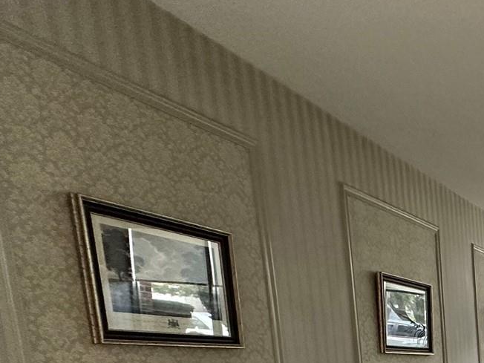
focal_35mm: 44
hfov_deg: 28.3
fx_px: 615
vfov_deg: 27.2
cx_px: 725
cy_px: 480
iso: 320
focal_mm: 2.22
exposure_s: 1/120
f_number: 2.2
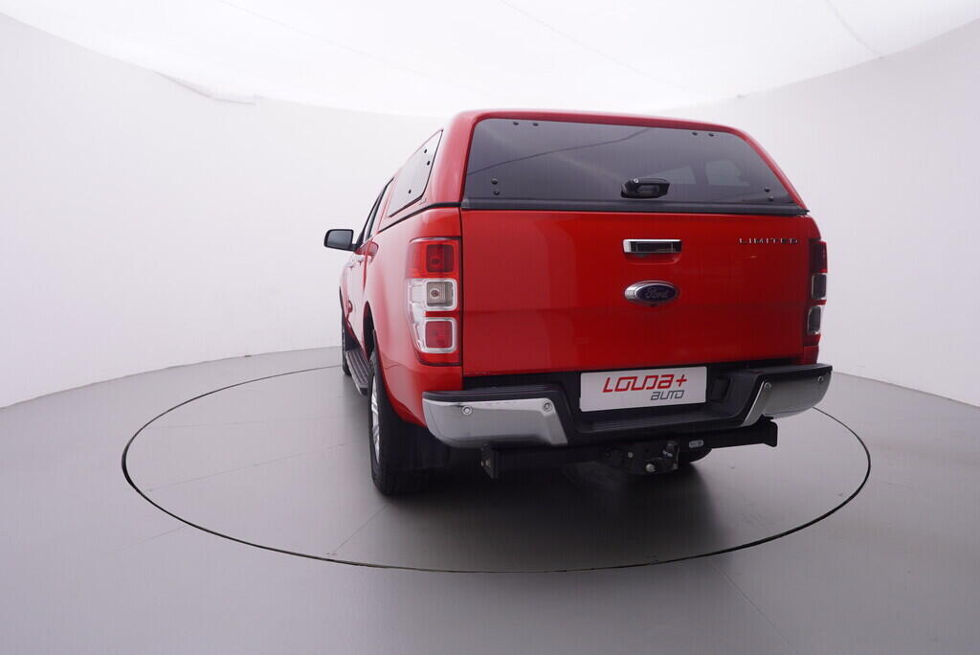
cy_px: 328
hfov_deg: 77.3
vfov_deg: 56.2
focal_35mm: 22
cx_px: 490
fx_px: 613
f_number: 5
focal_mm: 15
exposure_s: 1/80
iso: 200
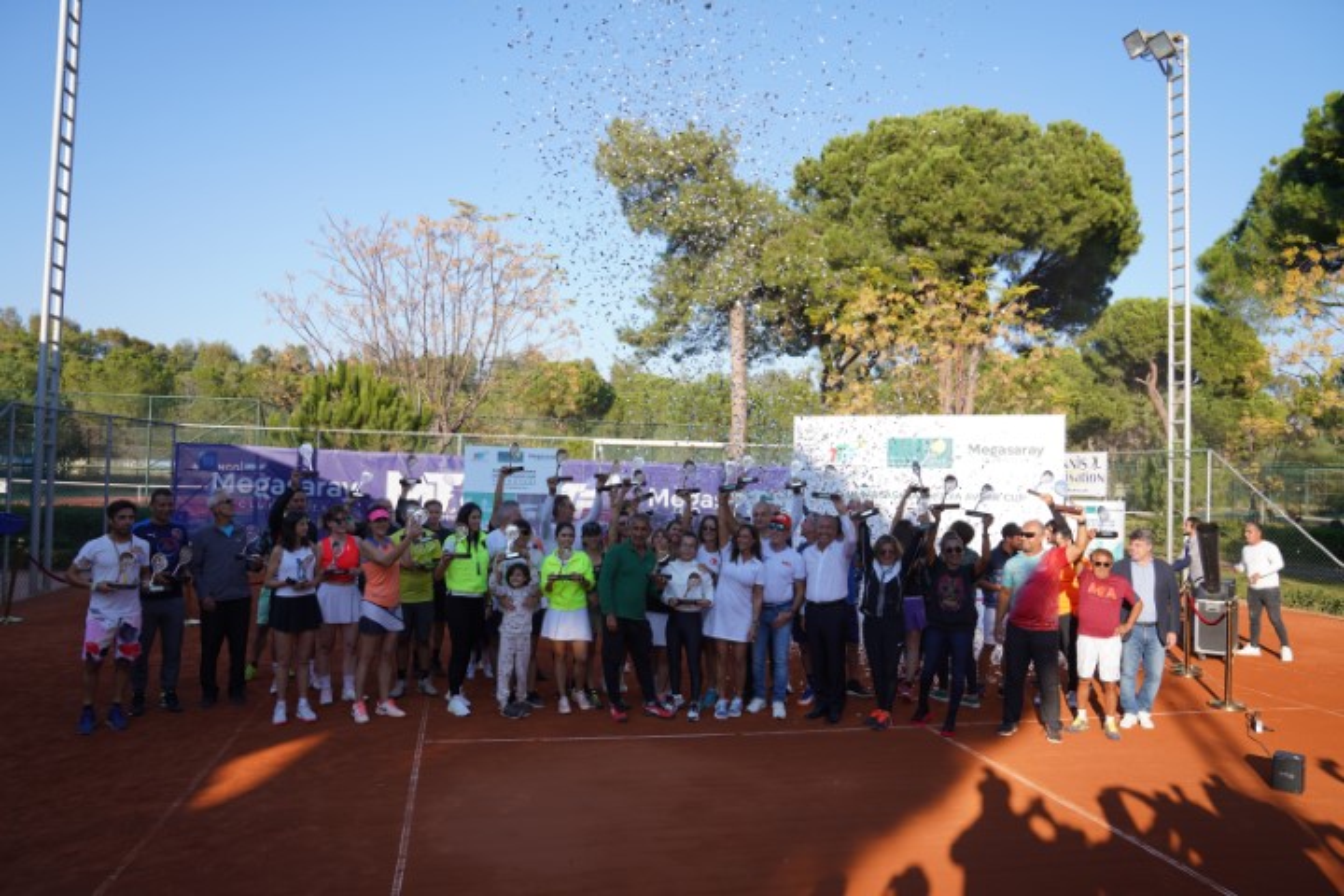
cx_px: 672
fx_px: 896
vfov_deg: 53.1
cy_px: 448
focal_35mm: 24
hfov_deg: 73.7
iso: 100
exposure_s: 1/250
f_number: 5.6
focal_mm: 24
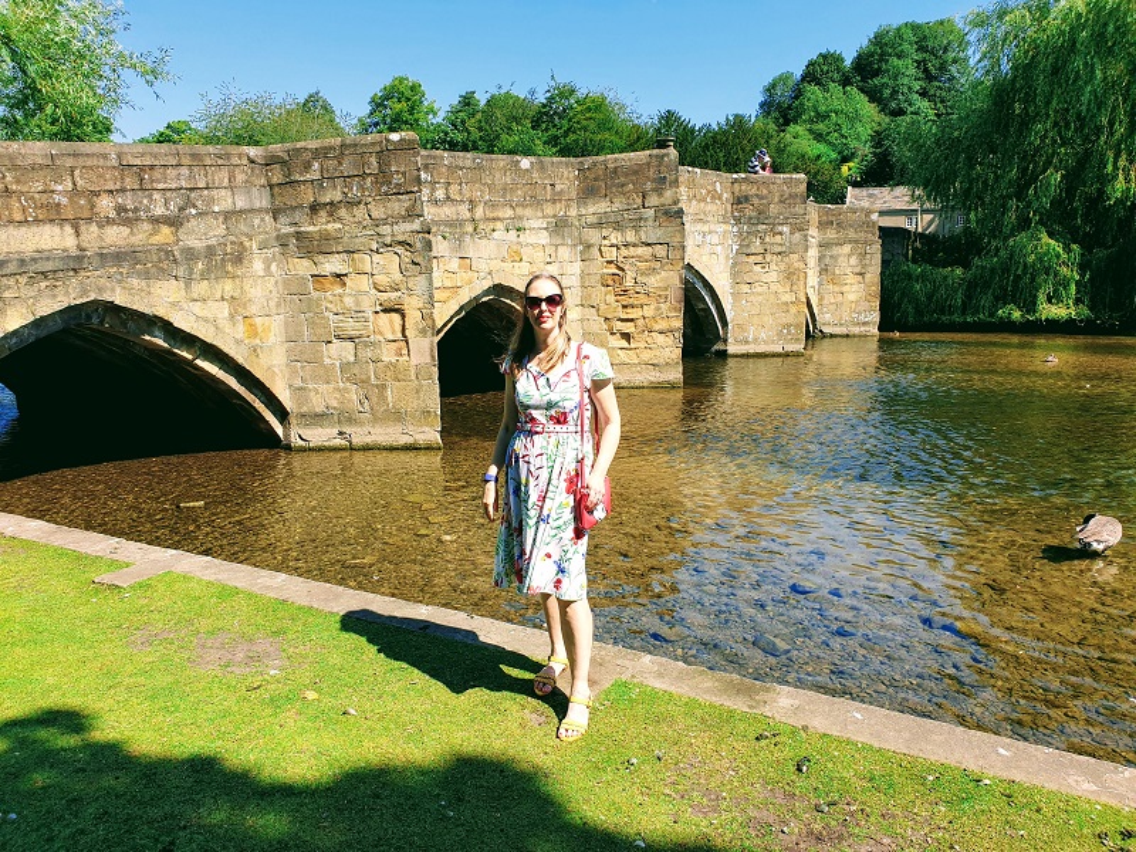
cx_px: 568
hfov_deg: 67.3
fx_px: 853
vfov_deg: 53.1
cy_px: 426
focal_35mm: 26
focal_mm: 4.3
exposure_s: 1/997
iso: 50
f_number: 2.4
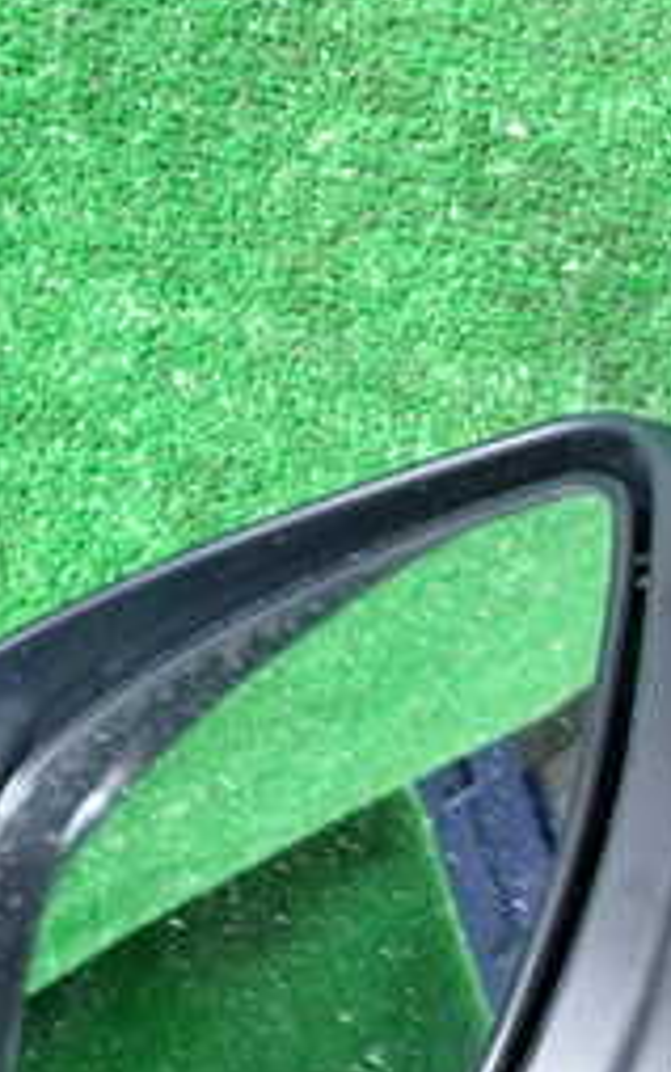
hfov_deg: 16.4
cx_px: 882
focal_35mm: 75
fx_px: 2192
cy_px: 722
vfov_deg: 27.3
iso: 250
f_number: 2.3
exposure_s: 1/30
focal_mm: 5.4
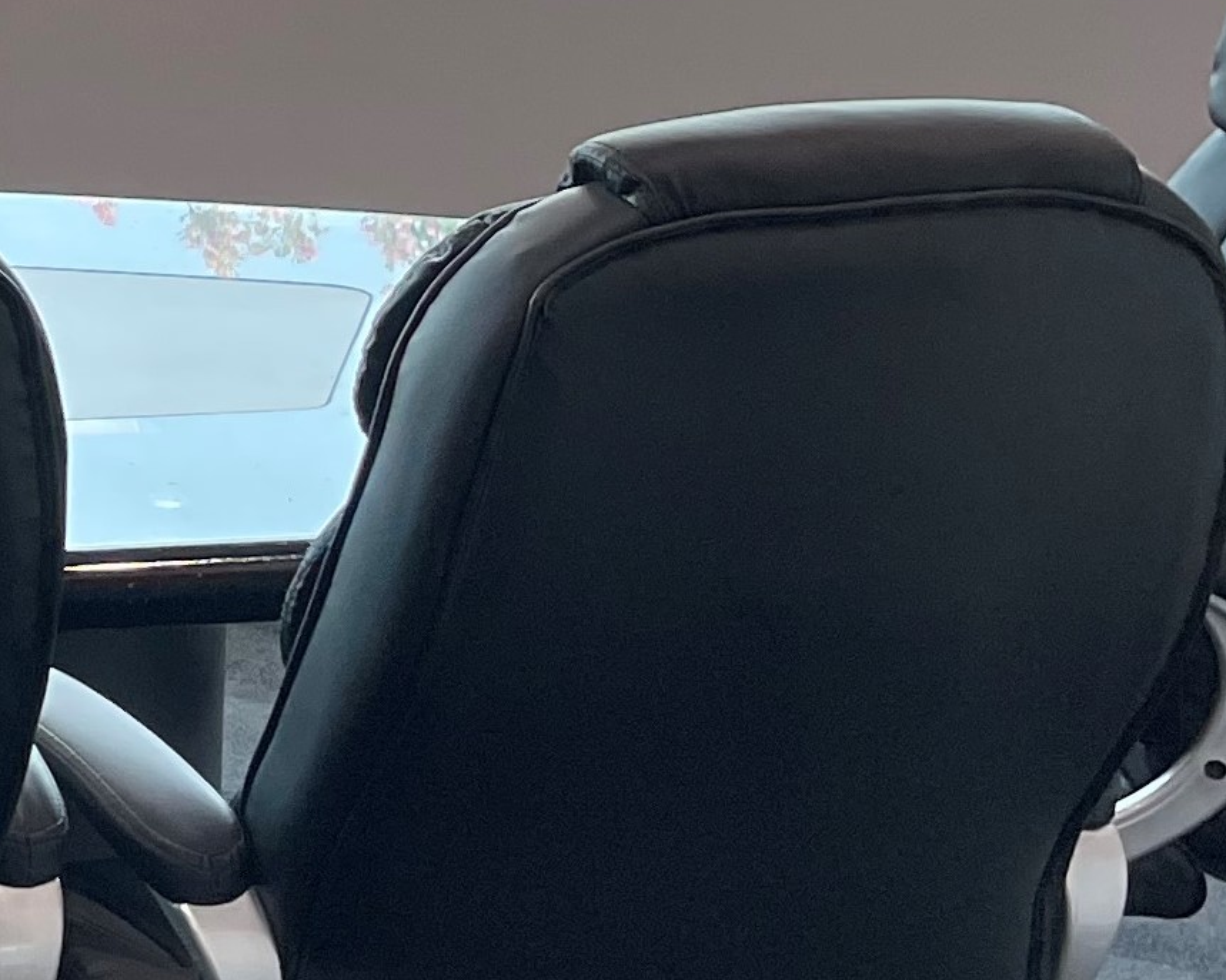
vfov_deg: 13.7
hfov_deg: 15.1
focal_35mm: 110
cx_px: -1000
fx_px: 3991
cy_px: -85
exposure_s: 1/120
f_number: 1.6
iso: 80
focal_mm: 5.1
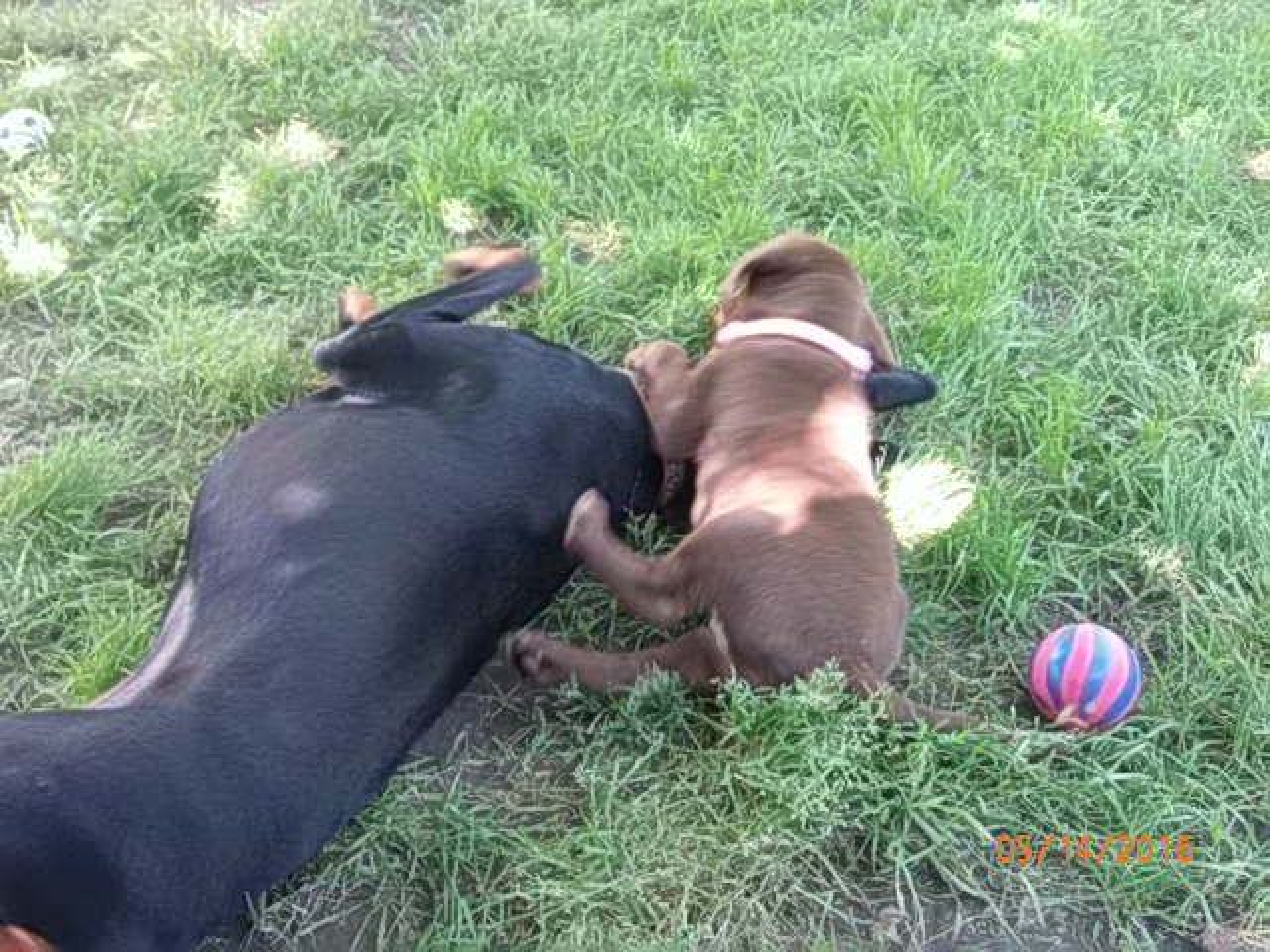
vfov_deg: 35.1
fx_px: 1504
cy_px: 476
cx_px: 635
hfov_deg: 45.8
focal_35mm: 41
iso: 160
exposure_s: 1/30
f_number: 3.6
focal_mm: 7.2
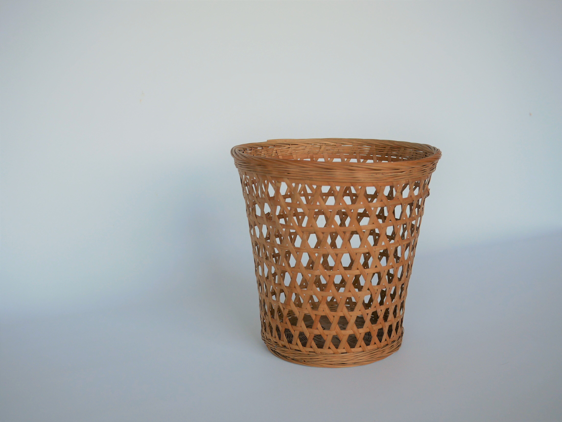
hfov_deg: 46.8
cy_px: 211
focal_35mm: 40
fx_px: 650
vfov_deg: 36.0
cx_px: 281
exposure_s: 1/320
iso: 200
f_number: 2.8
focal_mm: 20
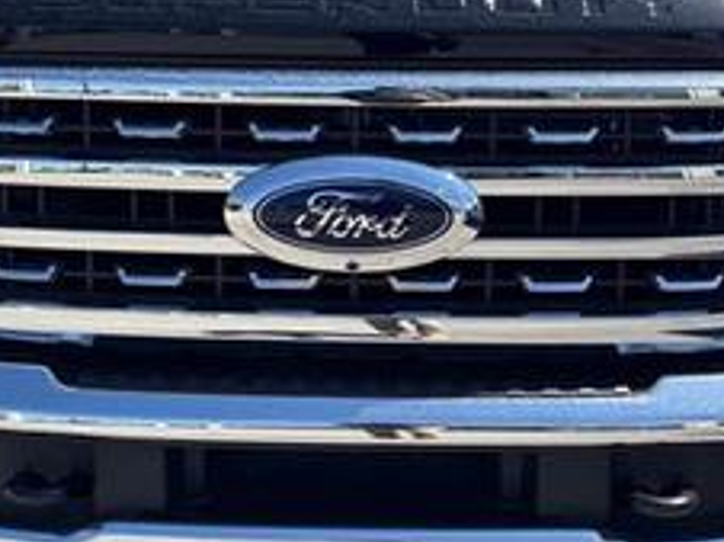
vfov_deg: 25.2
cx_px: 362
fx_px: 1212
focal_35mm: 58
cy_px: 228
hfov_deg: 33.3
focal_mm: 5.96
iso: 64
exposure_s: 1/2865
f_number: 1.6
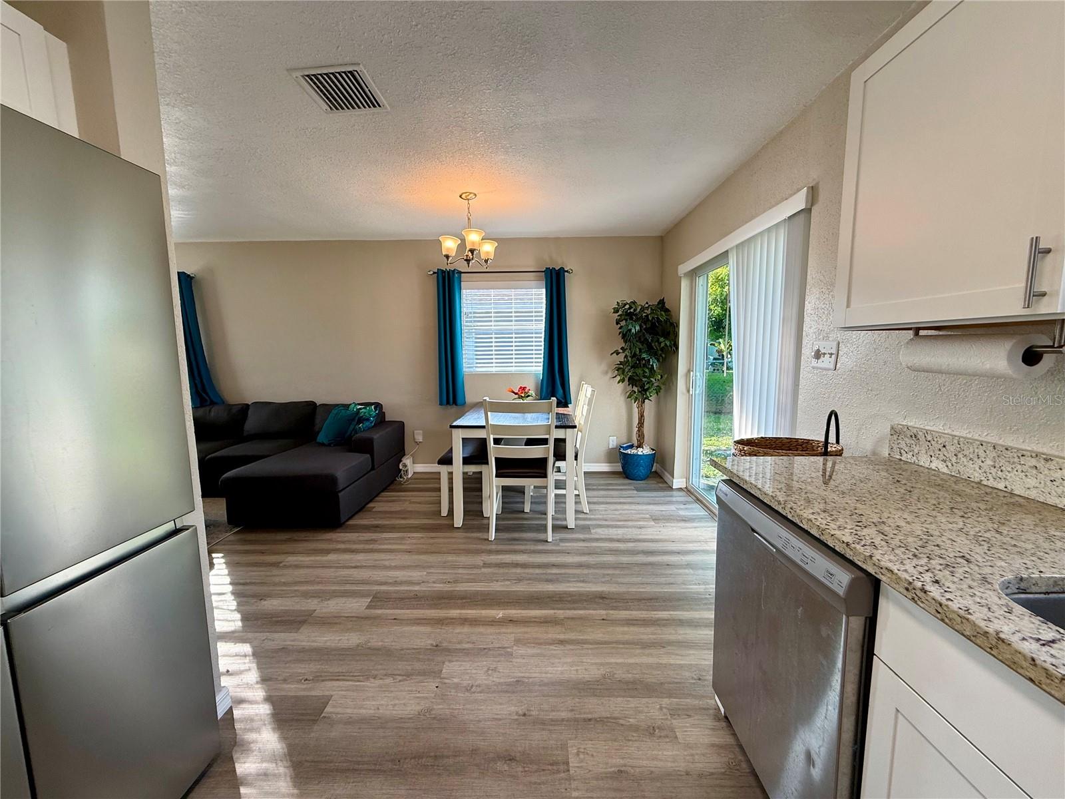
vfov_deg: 85.7
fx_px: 431
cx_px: 532
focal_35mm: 14
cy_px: 400
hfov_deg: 102.1
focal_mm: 2.22
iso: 80
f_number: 2.2
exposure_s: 1/120
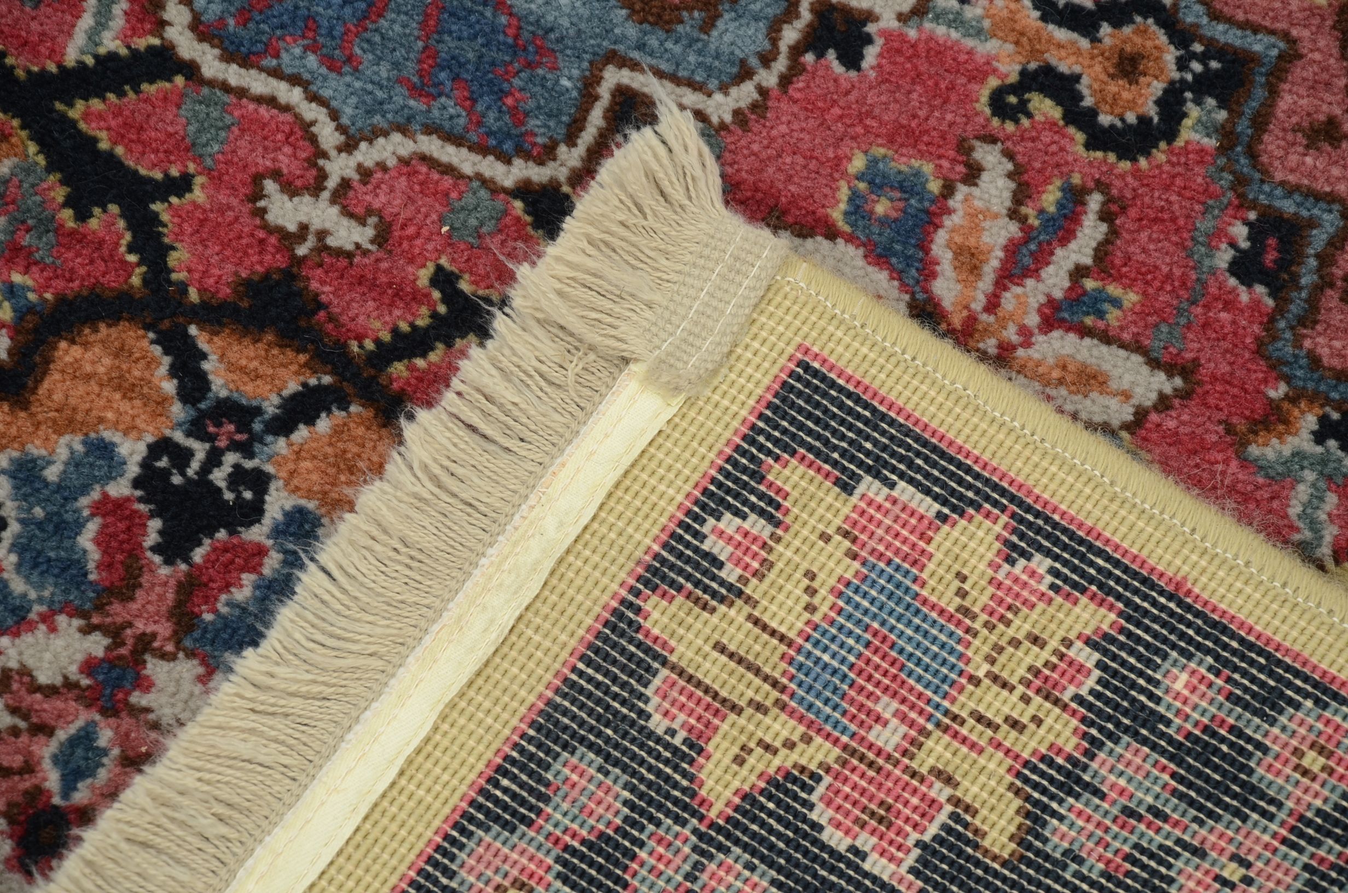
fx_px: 5885
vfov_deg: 8.7
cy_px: 446
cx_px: 674
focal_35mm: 158
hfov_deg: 13.1
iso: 200
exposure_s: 1/80
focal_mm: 105
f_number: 7.1
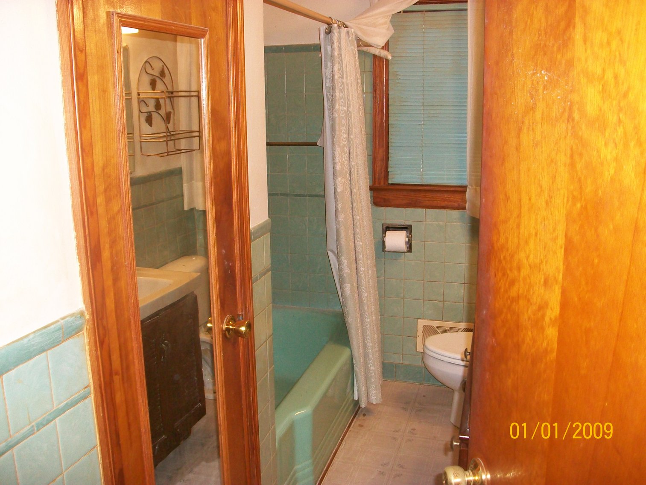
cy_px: 242
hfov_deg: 54.0
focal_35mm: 34
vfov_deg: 41.8
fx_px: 635
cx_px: 323
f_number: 2.8
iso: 160
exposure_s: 1/60
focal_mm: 5.7
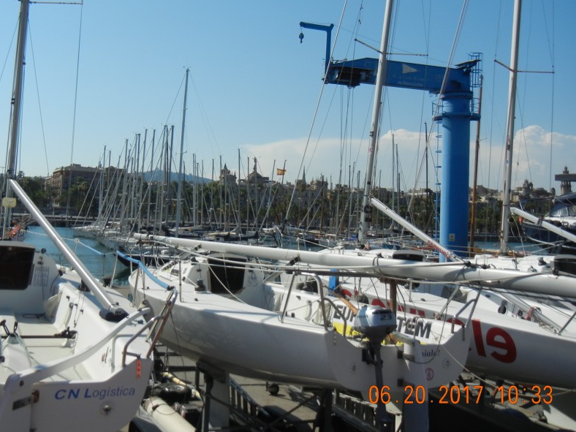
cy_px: 173
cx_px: 224
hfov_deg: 47.5
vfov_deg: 36.7
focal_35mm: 39
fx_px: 649
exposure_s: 1/716
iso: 160
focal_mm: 5.4
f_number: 7
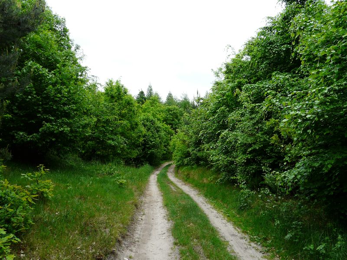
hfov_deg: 63.4
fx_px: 281
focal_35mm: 28
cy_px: 130
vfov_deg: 49.7
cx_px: 174
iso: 100
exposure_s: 1/160
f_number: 4
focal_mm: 4.6
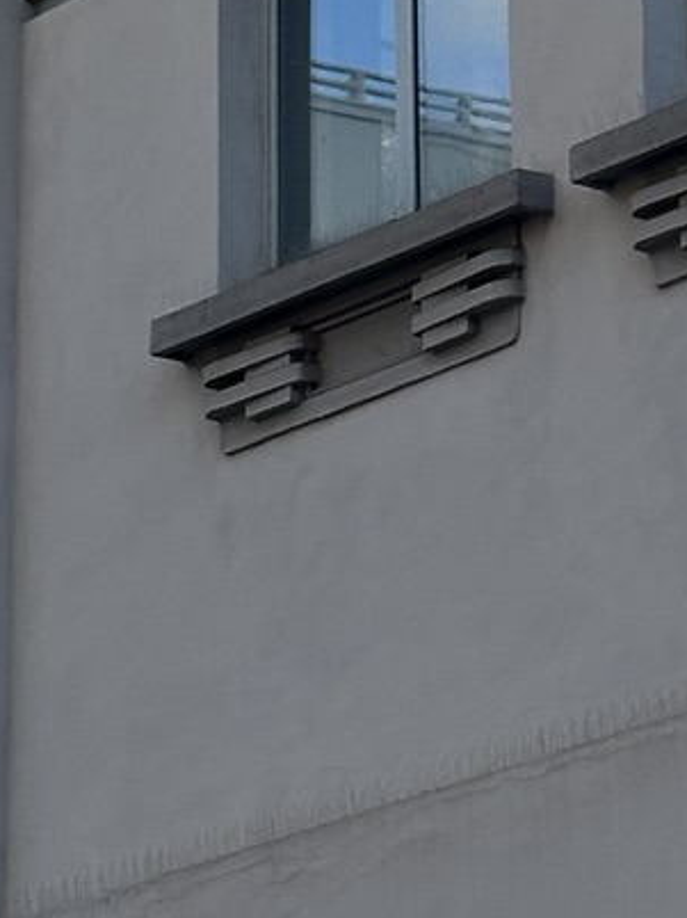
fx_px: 6331
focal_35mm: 239
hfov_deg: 6.2
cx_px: 559
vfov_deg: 8.0
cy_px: -854
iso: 64
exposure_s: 1/1880
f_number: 1.78
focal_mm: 6.86
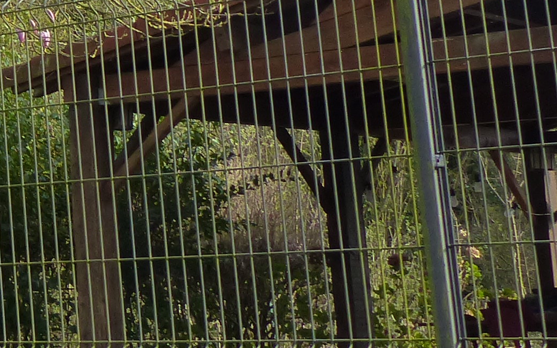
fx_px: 2110
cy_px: -218
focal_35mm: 139
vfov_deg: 9.1
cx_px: -242
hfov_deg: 14.2
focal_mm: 6
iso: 160
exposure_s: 1/400
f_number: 4
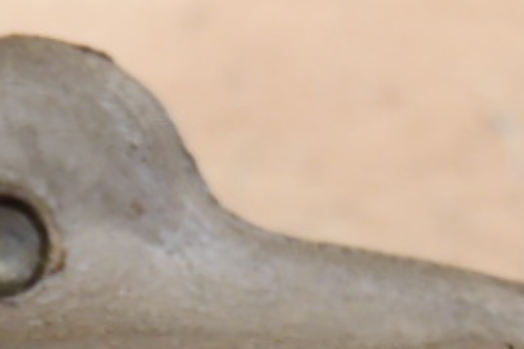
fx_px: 2793
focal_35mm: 192
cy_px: 698
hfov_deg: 10.6
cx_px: 22
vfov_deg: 6.9
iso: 200
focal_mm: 6.64
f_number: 4.7
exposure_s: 1/6
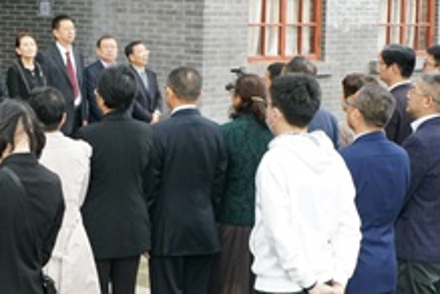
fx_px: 1137
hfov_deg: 21.4
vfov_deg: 14.6
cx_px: 42
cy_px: 62
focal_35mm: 93
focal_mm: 34
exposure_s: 1/200
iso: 2500
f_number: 6.3
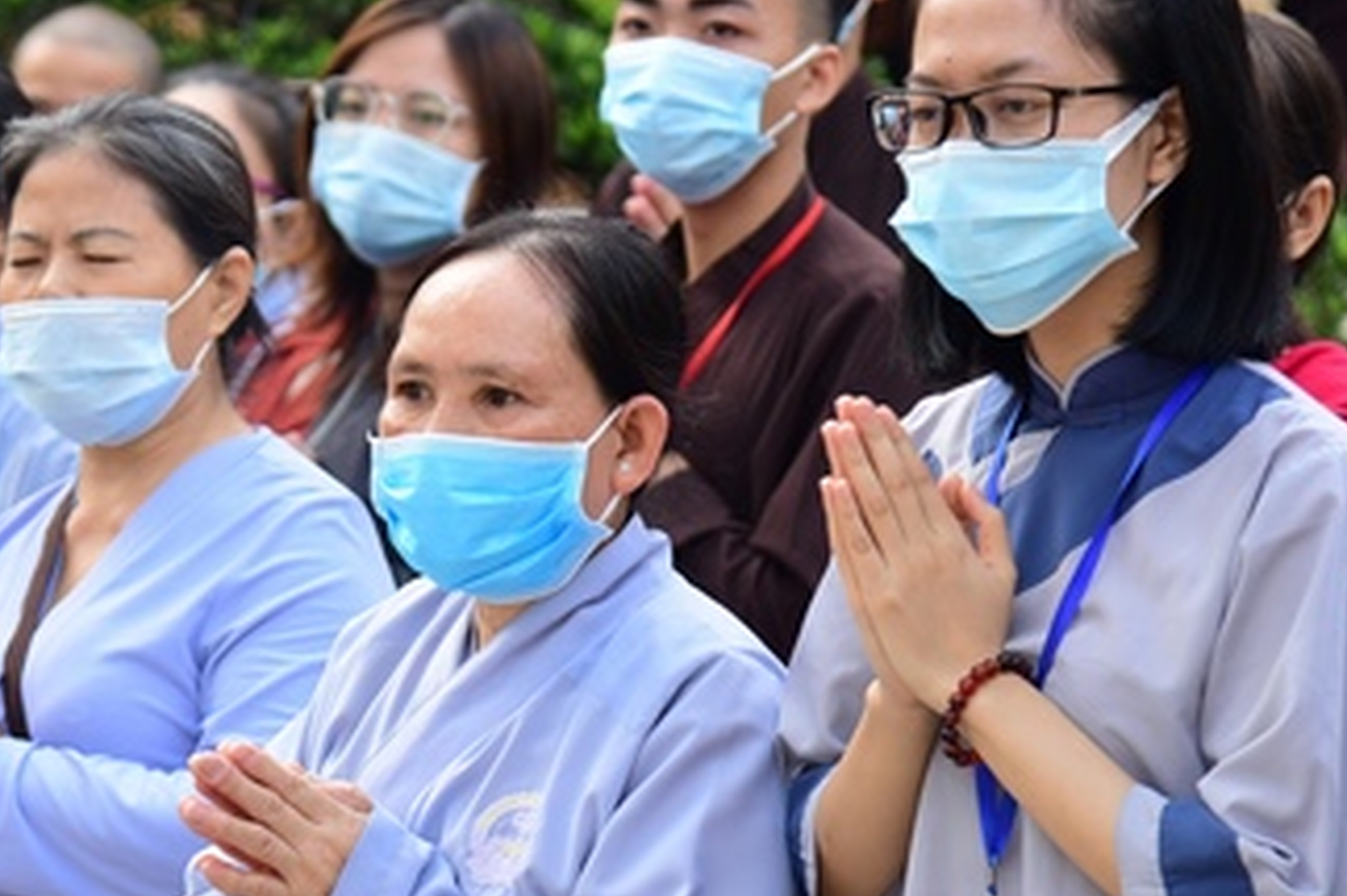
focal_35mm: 191
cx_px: 392
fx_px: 7143
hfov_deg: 10.8
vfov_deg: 7.2
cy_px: 598
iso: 160
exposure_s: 1/125
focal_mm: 95
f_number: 4.5
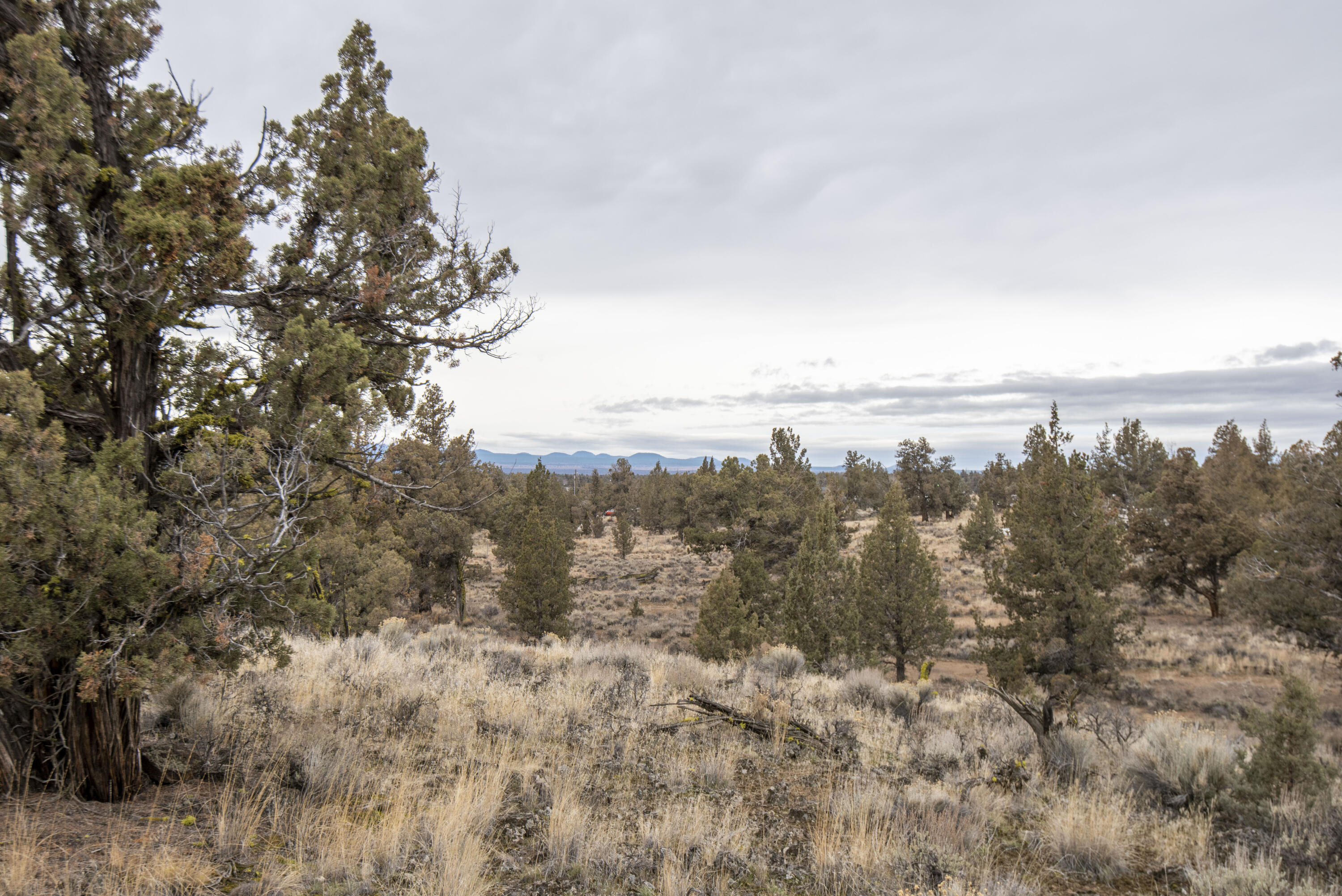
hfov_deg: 54.4
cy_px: 448
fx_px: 1305
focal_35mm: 35
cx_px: 671
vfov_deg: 37.9
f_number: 11
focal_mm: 35
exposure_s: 1/100
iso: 200
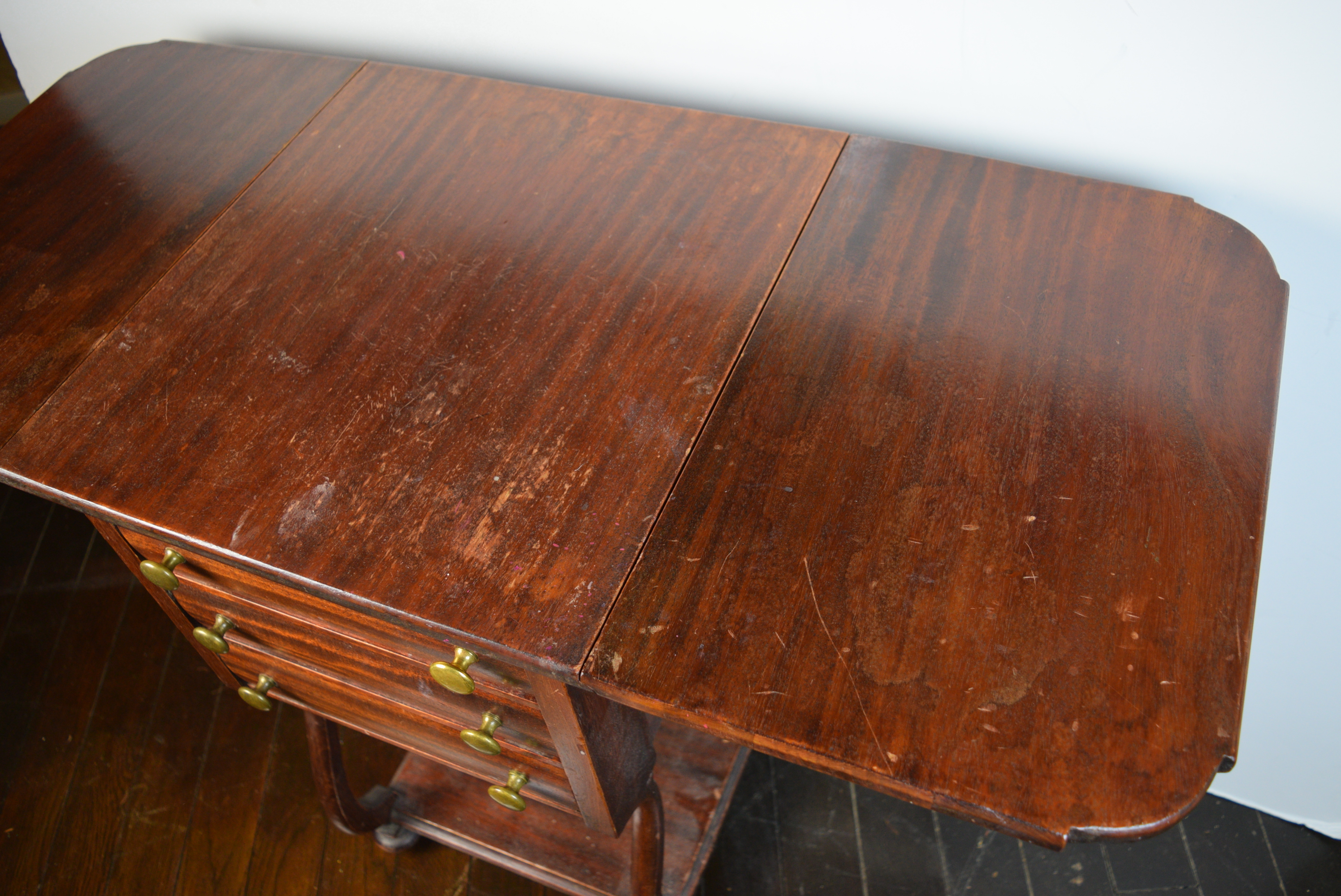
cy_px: 448
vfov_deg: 41.8
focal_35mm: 32
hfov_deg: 59.5
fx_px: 1174
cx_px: 670
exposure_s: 1/60
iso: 500
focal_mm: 21
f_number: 4
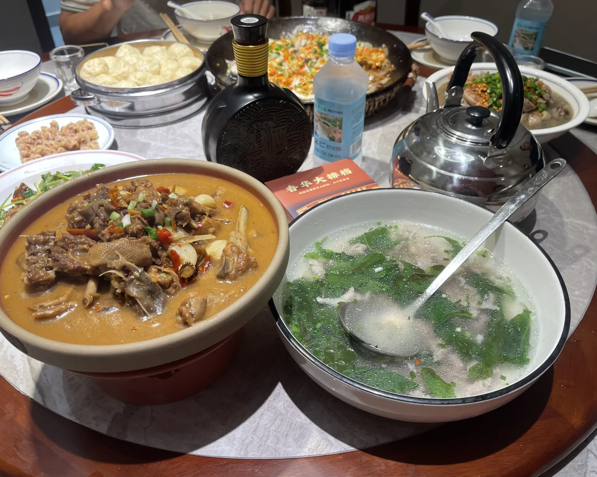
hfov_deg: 64.0
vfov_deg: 53.2
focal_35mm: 27
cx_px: 311
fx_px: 477
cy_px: 240
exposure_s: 1/100
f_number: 1.6
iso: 64
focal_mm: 5.1
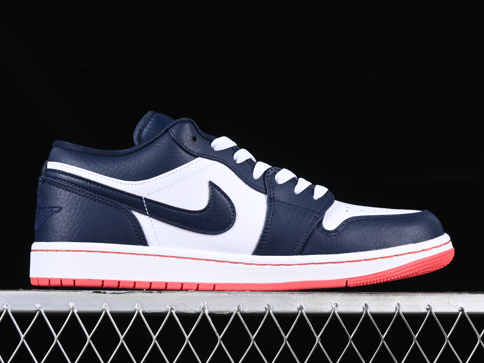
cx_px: 237
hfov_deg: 23.8
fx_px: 1147
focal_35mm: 82
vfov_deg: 18.0
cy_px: 182
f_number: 7.1
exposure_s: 1/60
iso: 160
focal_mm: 50
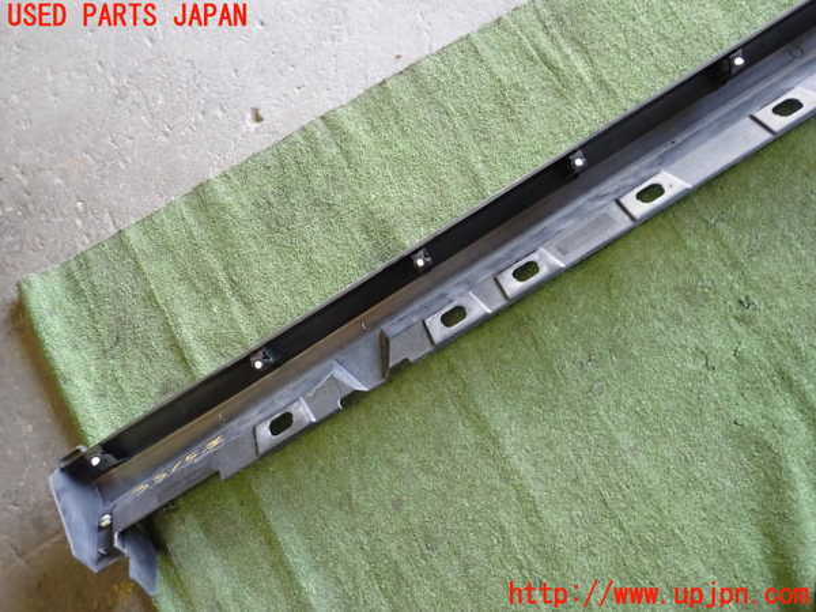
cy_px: 306
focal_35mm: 25
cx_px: 408
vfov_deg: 54.9
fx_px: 589
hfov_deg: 69.4
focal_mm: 4.5
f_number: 2
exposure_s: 1/30
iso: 400
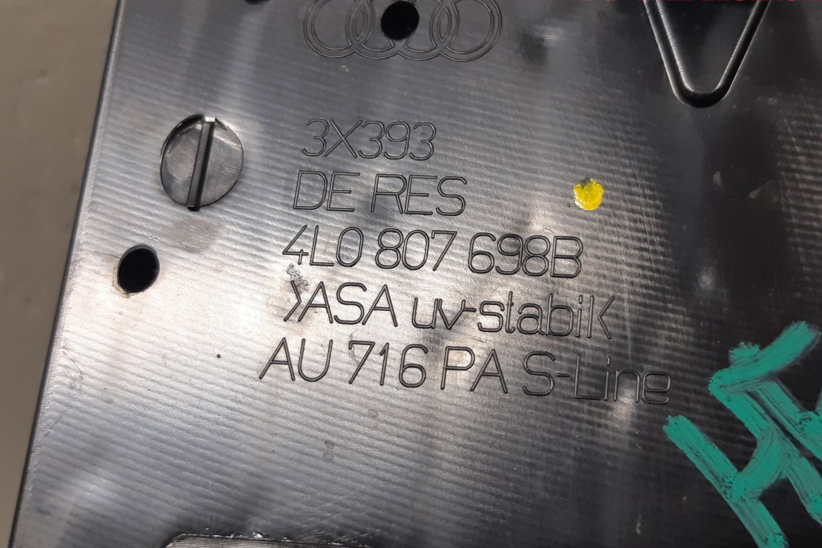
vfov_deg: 46.4
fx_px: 639
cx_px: 411
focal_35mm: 28
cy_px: 249
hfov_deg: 65.5
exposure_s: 1/50
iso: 100
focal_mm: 3.93
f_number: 1.7
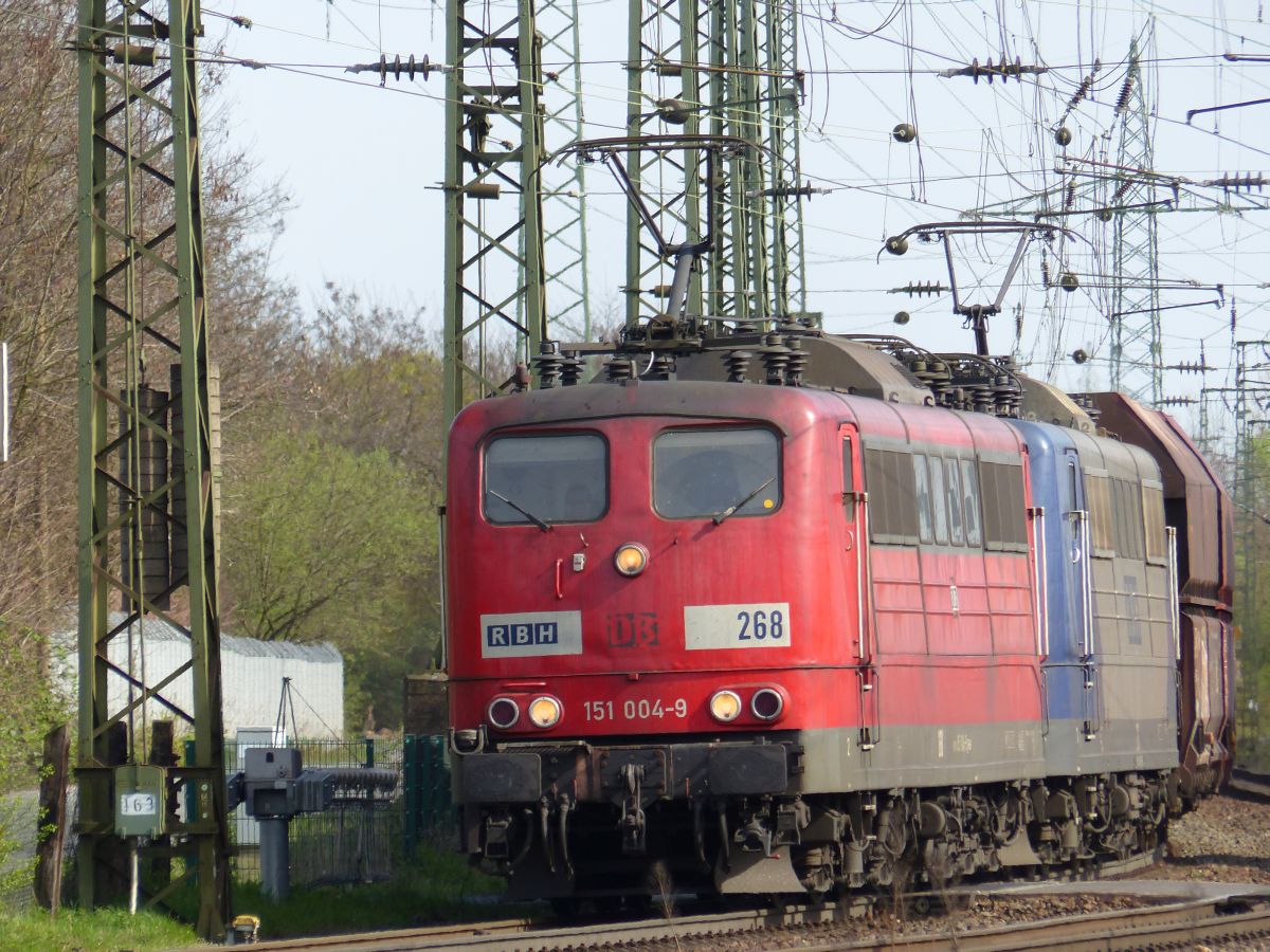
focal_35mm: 535
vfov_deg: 2.8
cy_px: 476
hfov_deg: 3.7
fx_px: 19628
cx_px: 635
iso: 100
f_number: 3.5
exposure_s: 1/640
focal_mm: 96.3
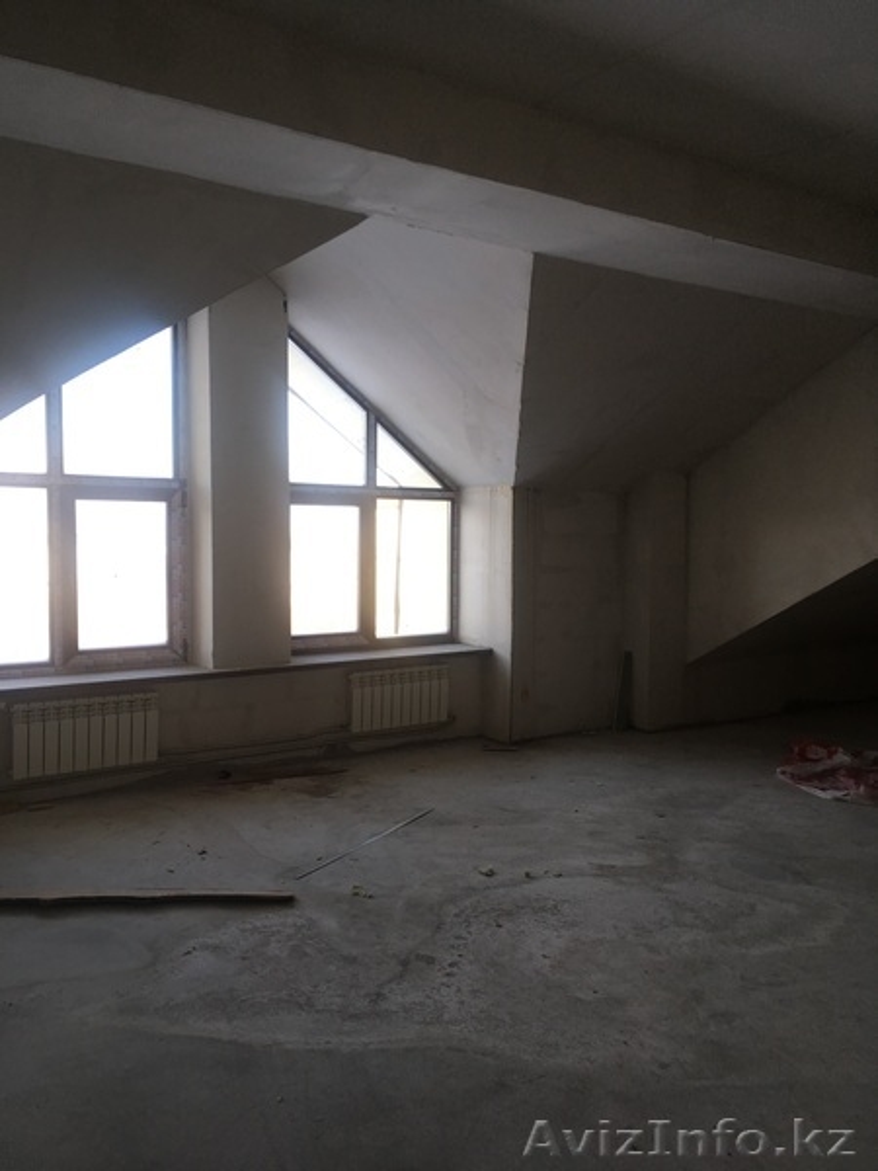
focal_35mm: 29
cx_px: 439
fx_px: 981
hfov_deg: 48.2
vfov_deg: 61.7
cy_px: 586
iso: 25
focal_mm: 4.15
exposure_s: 1/50
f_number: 2.2
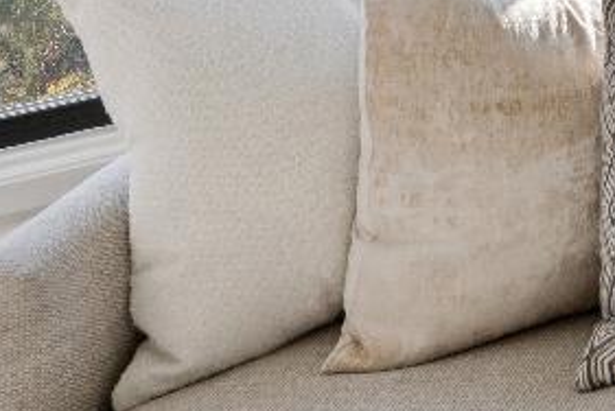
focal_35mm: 99
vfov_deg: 12.0
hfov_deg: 17.1
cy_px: -483
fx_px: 1687
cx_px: 1094
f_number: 8
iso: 110
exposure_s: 1/200
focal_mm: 18.5
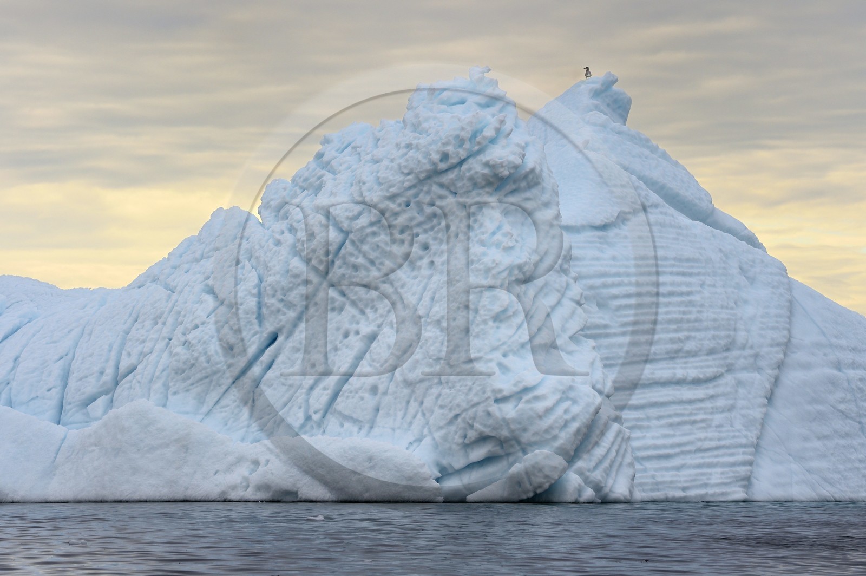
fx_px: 4807
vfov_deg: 6.9
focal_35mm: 200
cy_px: 288
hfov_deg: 10.3
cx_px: 433
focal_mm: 200
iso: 400
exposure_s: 1/640
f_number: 10
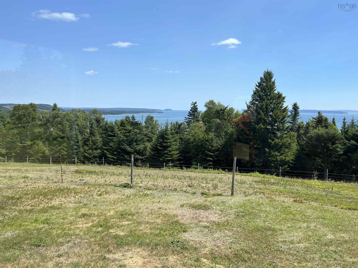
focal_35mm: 26
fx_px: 269
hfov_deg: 67.3
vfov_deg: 53.1
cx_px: 179
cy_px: 134
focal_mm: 5.1
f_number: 1.6
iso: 50
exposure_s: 1/2632
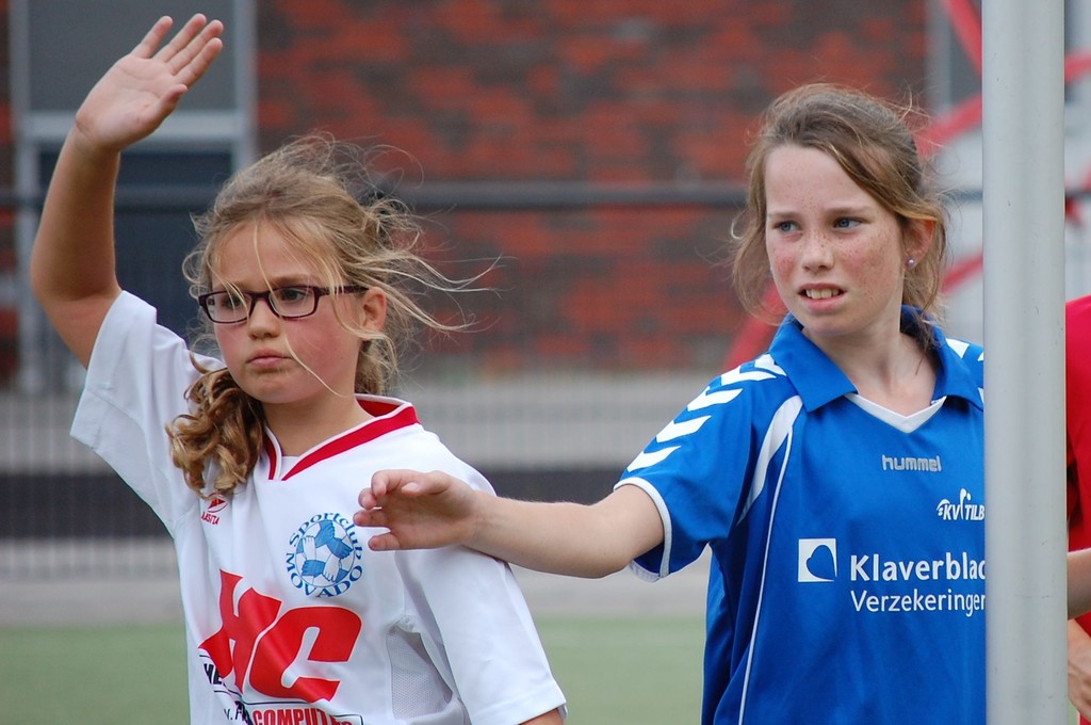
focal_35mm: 285
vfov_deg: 4.8
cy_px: 362
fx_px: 8626
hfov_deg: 7.2
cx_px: 546
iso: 400
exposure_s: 1/640
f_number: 5.6
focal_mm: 190
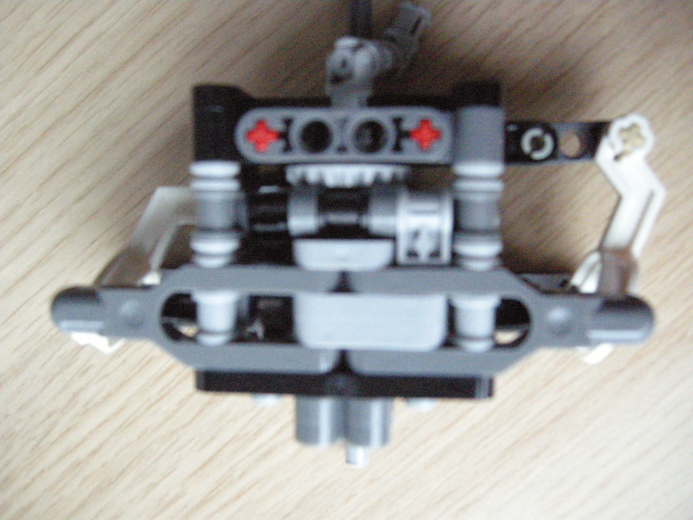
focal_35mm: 35
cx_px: 346
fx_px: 701
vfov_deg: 40.7
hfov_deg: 52.6
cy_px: 260
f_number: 2.7
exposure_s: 1/96.8
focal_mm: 7.5
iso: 1600
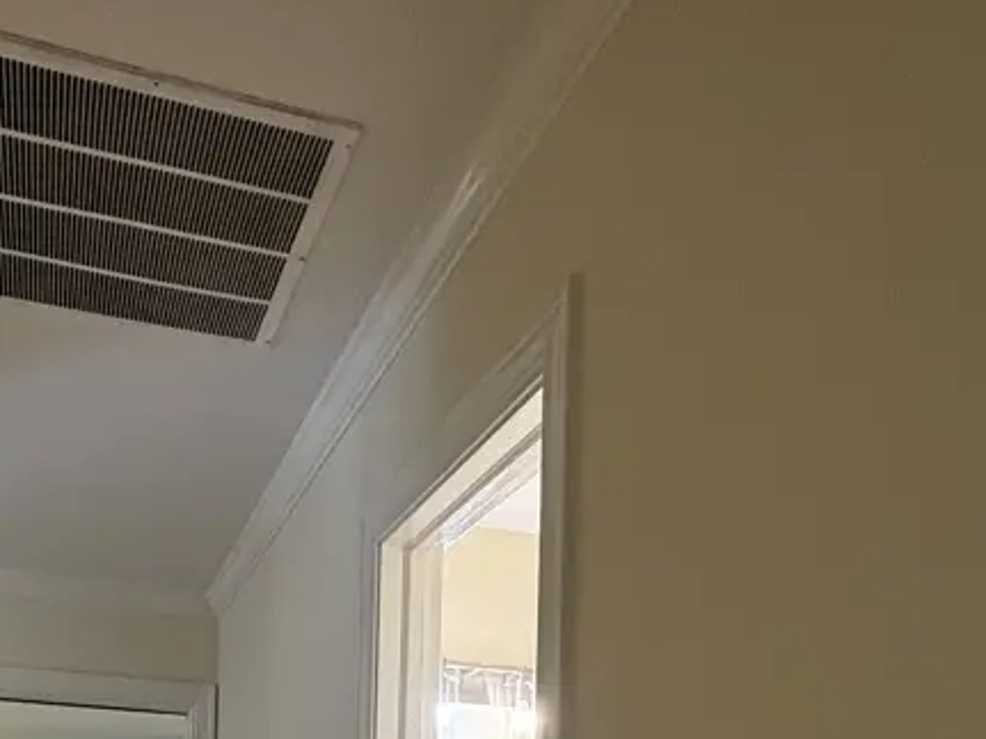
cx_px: 389
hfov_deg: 47.6
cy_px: 872
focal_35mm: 39
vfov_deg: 31.3
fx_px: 1111
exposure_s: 1/60
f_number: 2.2
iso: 250
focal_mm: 2.22
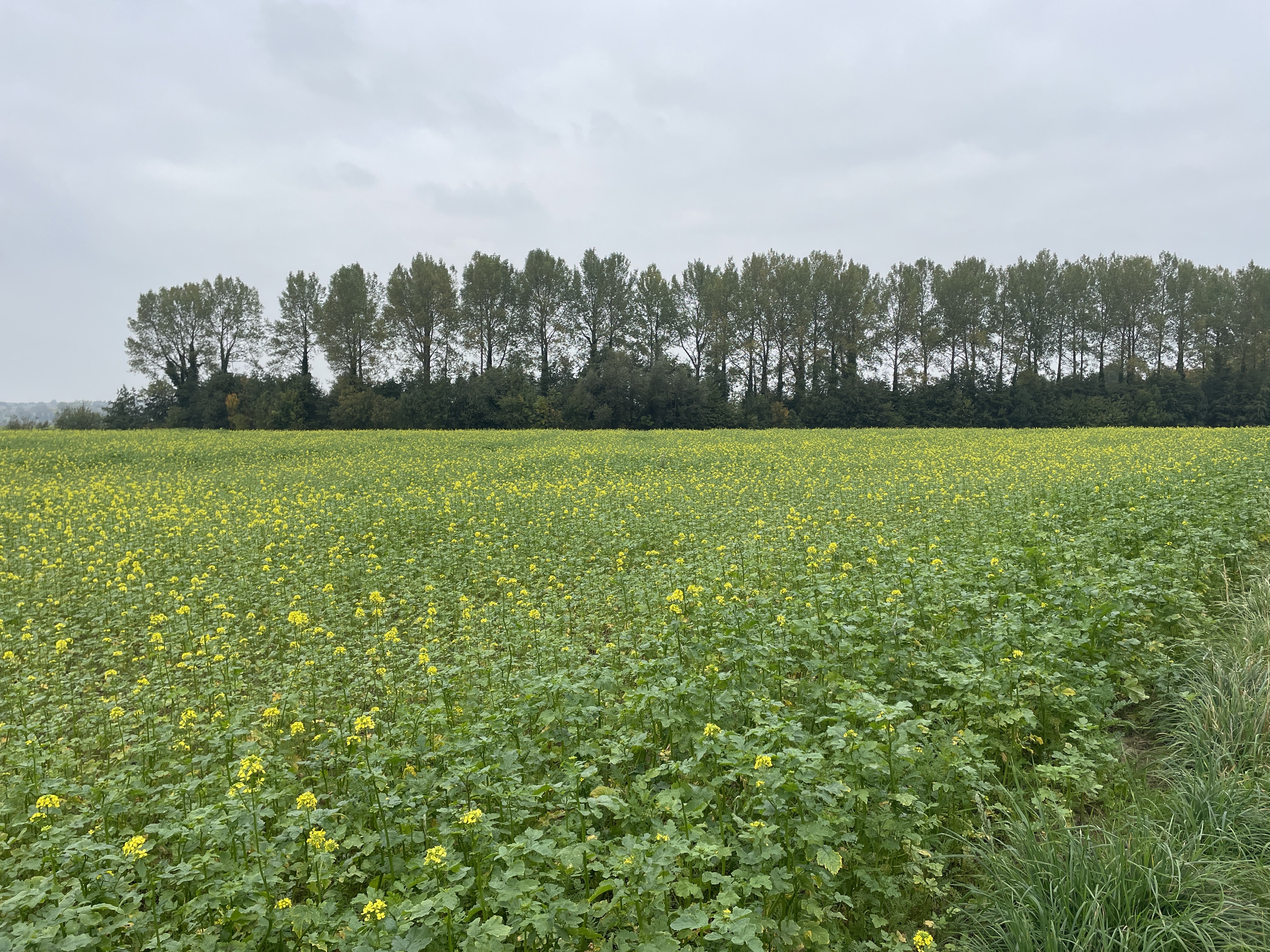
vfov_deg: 53.1
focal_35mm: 26
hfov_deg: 67.3
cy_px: 476
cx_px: 635
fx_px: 954
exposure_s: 1/1247
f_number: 1.6
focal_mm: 4.2
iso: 32
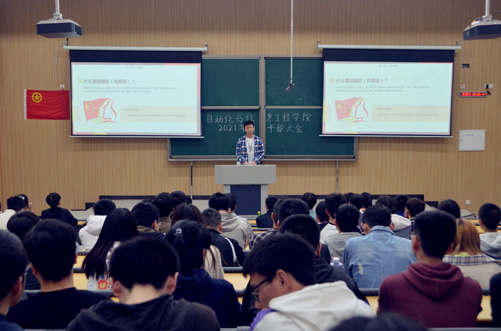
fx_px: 666
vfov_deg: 27.9
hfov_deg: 41.2
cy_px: 166
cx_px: 250
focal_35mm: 48
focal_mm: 32
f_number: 5.6
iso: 1000
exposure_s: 1/100
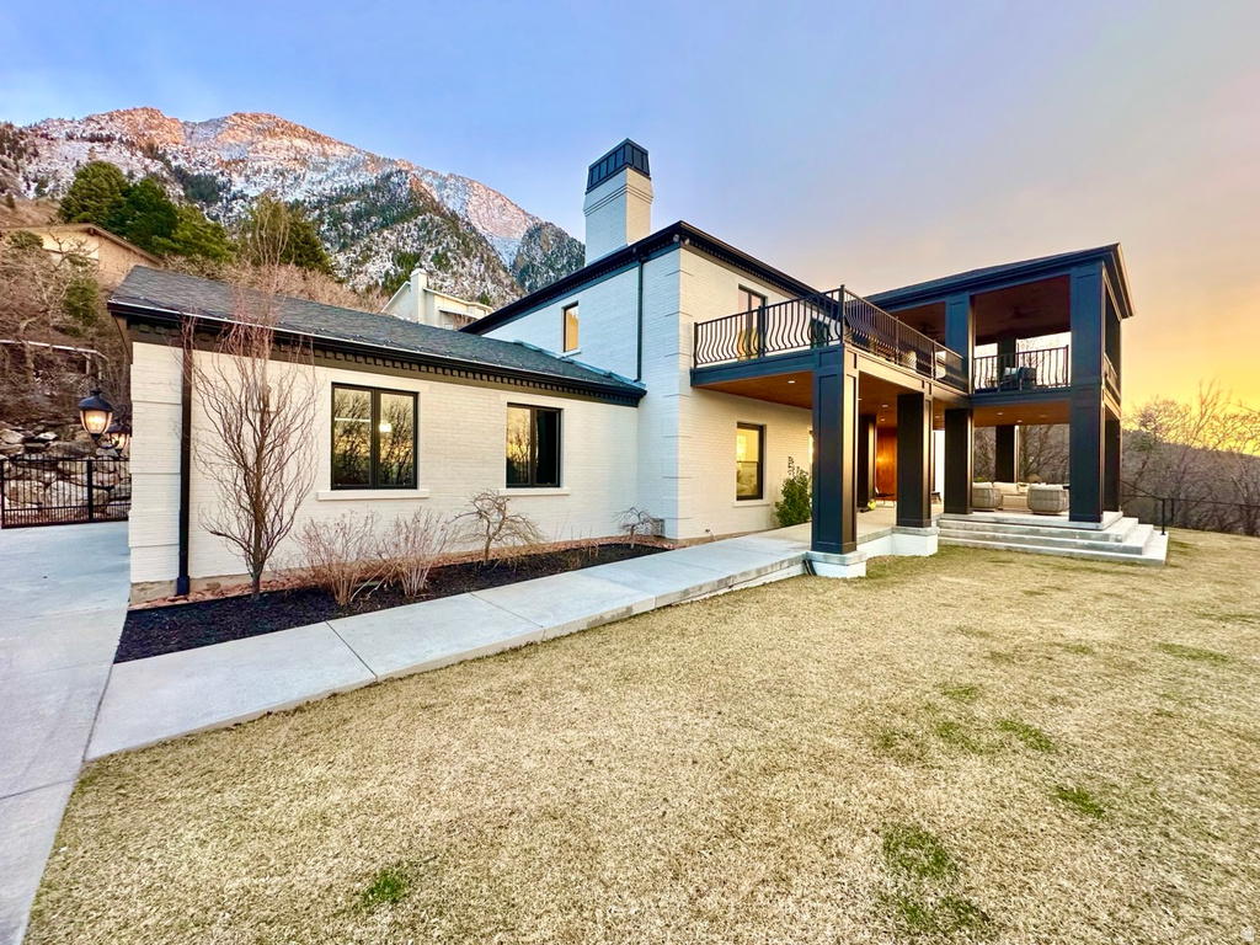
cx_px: 630
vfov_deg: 85.7
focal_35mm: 14
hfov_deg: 102.1
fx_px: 510
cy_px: 472
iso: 200
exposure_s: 1/99
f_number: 2.2
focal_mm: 2.22
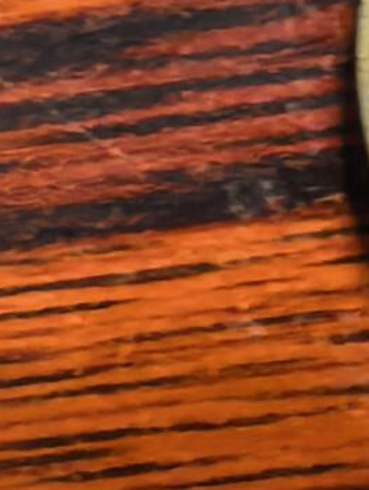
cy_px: 221
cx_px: 784
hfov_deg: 10.9
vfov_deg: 16.1
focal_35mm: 122
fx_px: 1732
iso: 400
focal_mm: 1.95
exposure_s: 1/33.3
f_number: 2.2
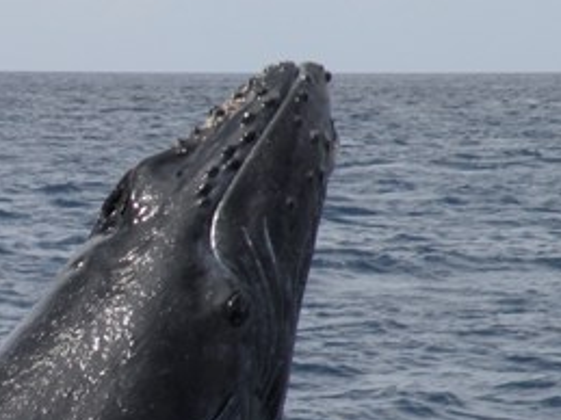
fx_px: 5362
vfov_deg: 4.5
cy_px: 450
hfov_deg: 6.0
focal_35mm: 331
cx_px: 32
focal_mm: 23.89
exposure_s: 1/400
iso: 64
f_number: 5.6
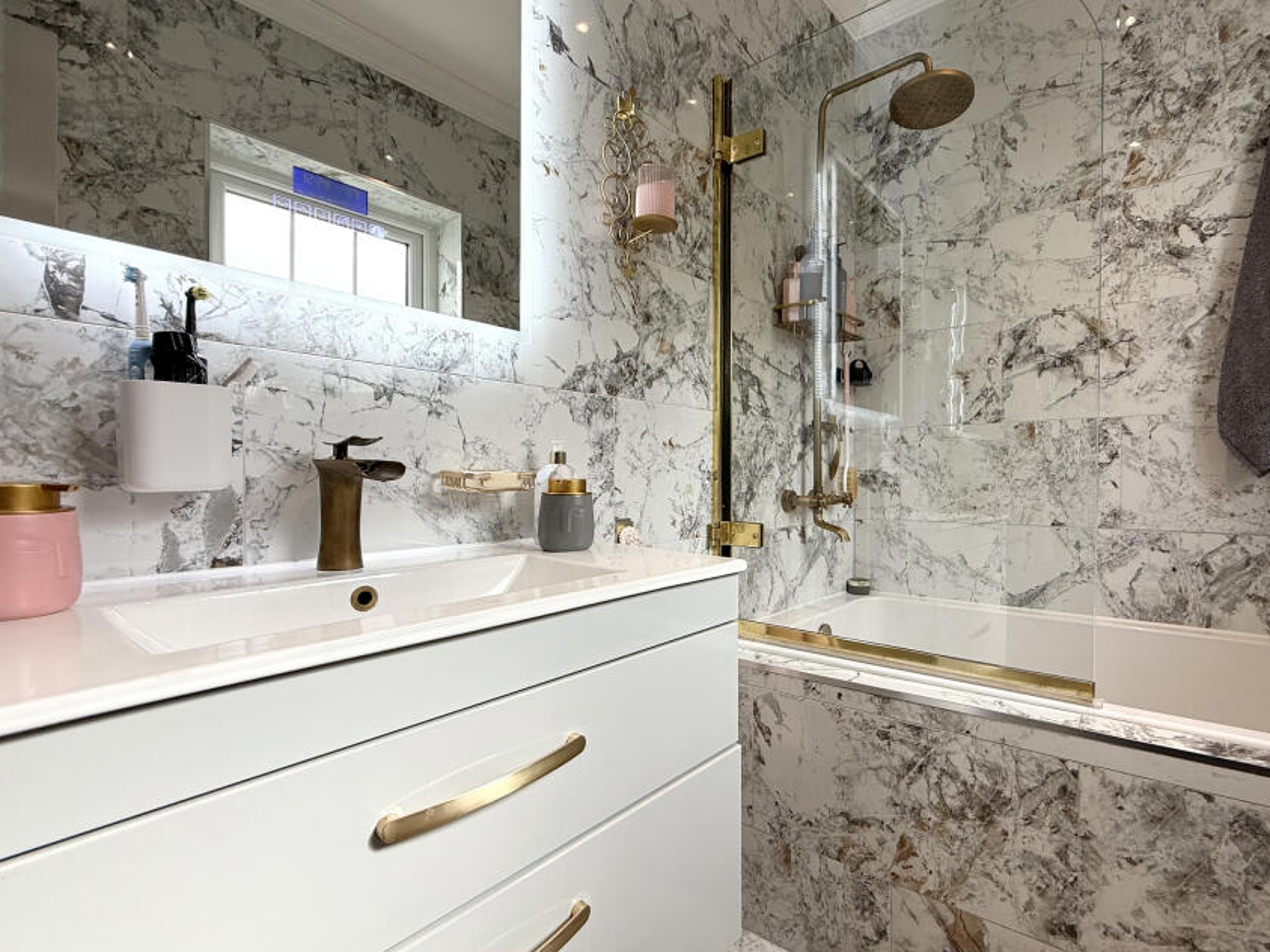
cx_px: 725
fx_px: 624
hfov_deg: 90.5
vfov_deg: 74.7
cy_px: 484
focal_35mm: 17
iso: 64
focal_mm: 2.22
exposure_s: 1/120
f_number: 2.2
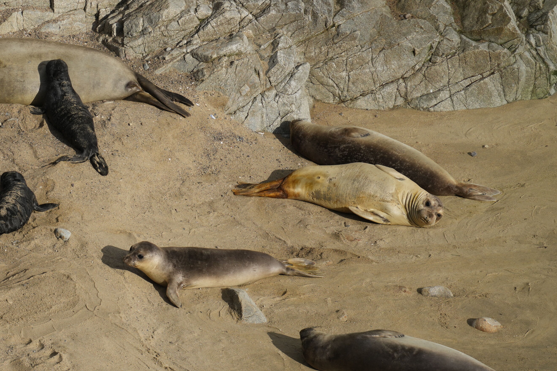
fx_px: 15223
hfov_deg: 2.1
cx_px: 101
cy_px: 297
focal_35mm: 984
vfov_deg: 1.4
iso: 400
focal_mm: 600
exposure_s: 1/2000
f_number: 5.6
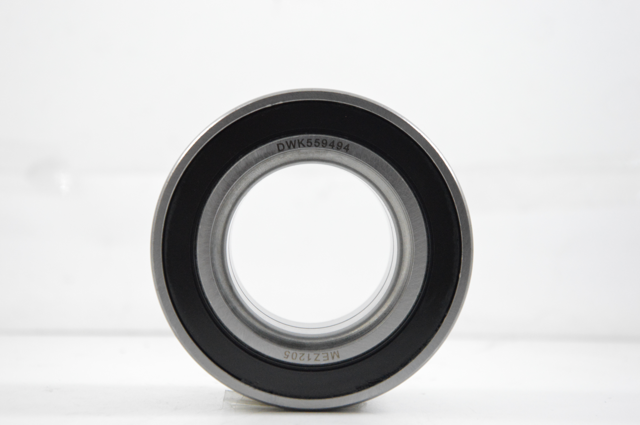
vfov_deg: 13.8
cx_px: 320
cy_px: 212
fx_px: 1758
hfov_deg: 20.6
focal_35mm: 99
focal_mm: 66
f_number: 7.1
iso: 3200
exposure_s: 1/100
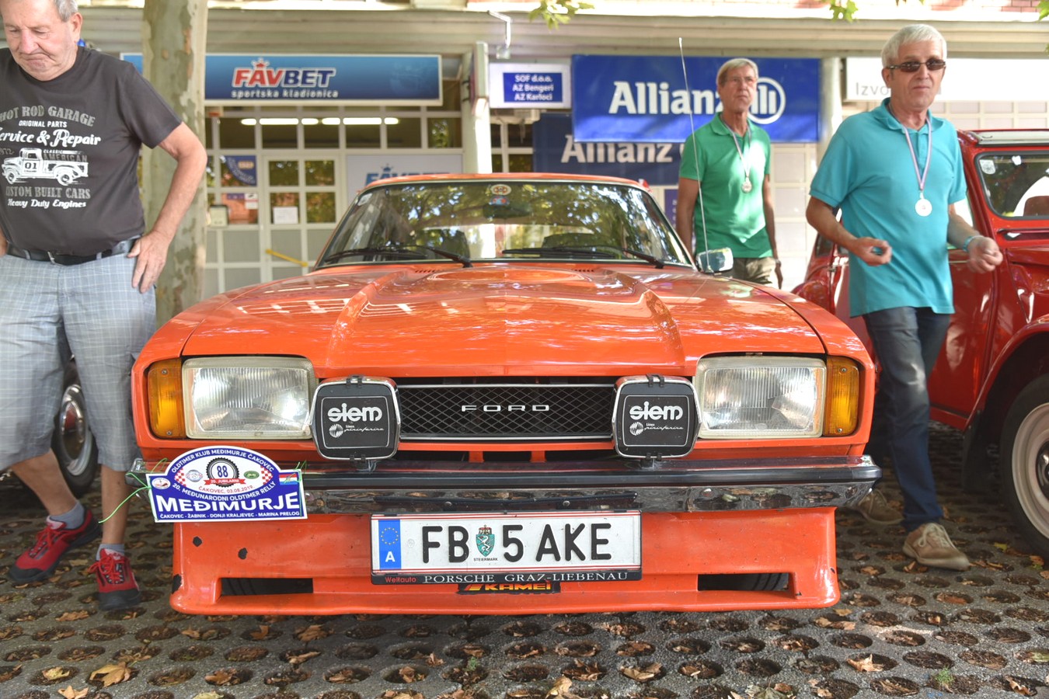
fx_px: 903
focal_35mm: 31
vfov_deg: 42.3
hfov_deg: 60.3
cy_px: 350
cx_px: 524
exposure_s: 1/80
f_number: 4.5
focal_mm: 31
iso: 400
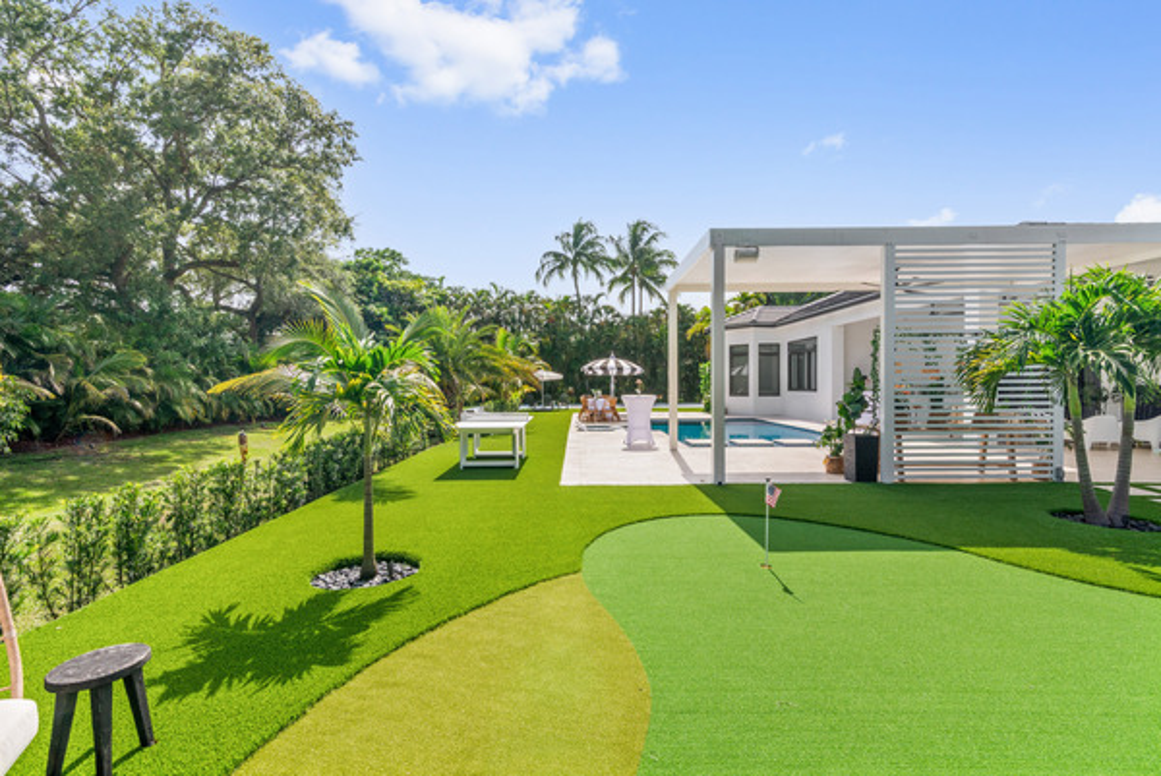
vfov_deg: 73.8
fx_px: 516
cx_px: 580
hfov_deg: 96.7
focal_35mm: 16
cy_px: 388
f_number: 18
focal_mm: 16
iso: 320
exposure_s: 1/160
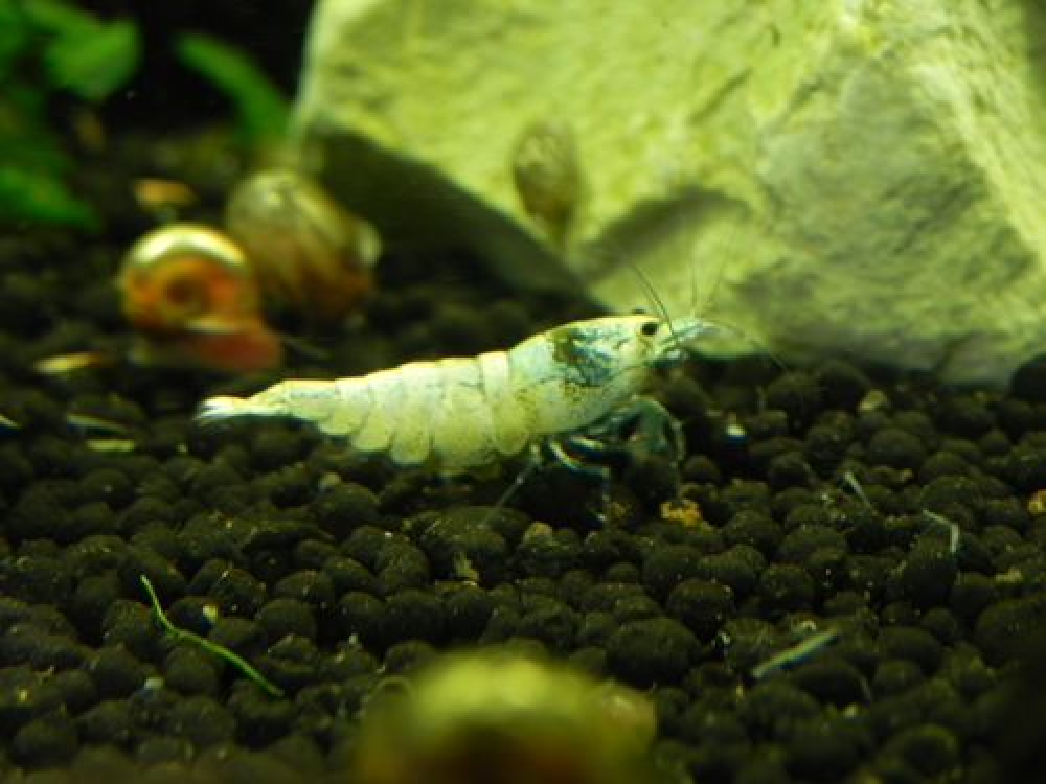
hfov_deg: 18.7
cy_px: 392
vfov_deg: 14.1
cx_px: 523
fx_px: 3173
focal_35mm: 105
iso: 200
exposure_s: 1/17.4
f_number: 4
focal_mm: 18.8
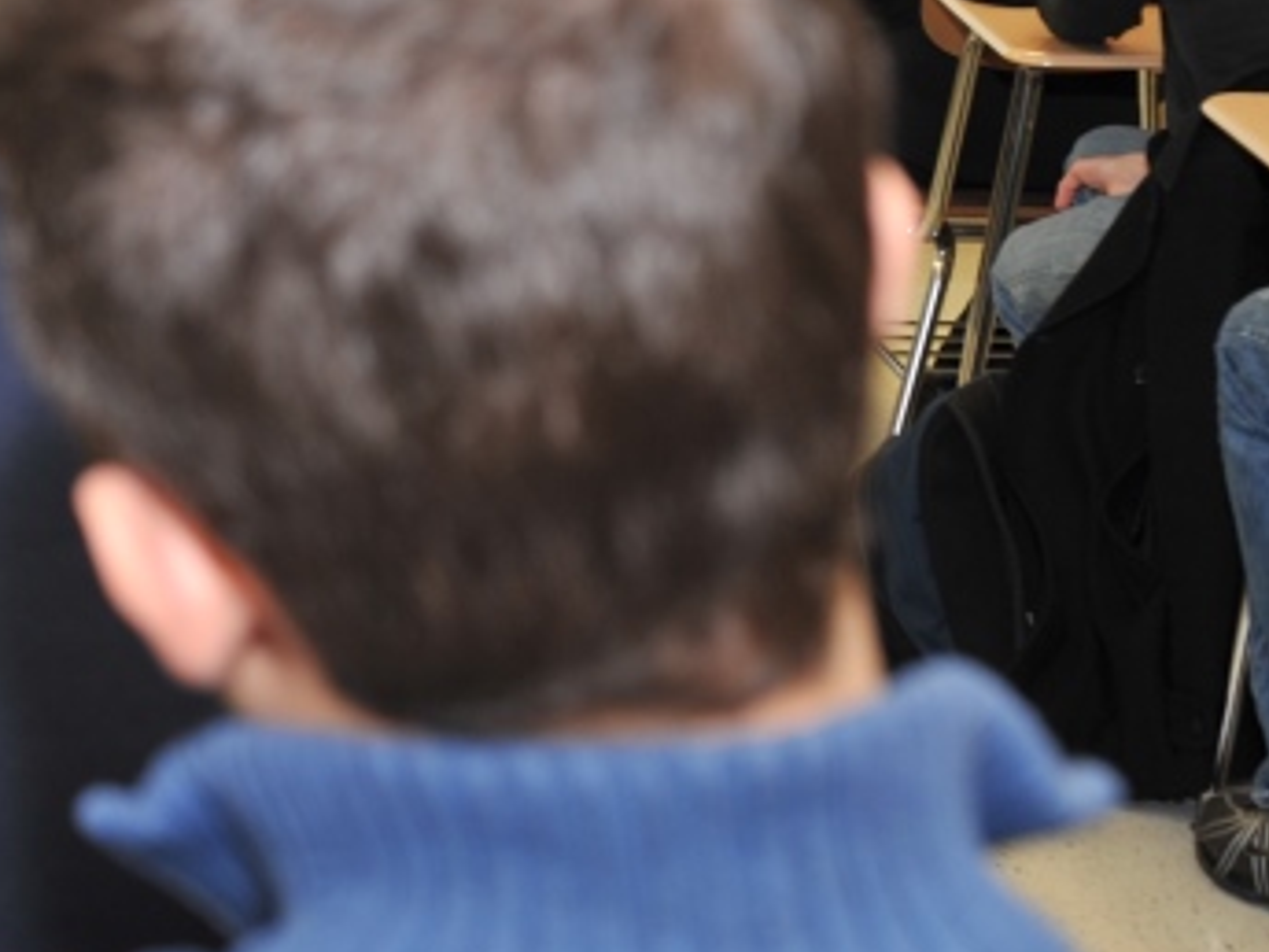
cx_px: -199
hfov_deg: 17.8
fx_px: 3886
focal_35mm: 106
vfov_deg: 13.7
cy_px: -42
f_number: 5
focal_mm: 38
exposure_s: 1/60
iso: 400
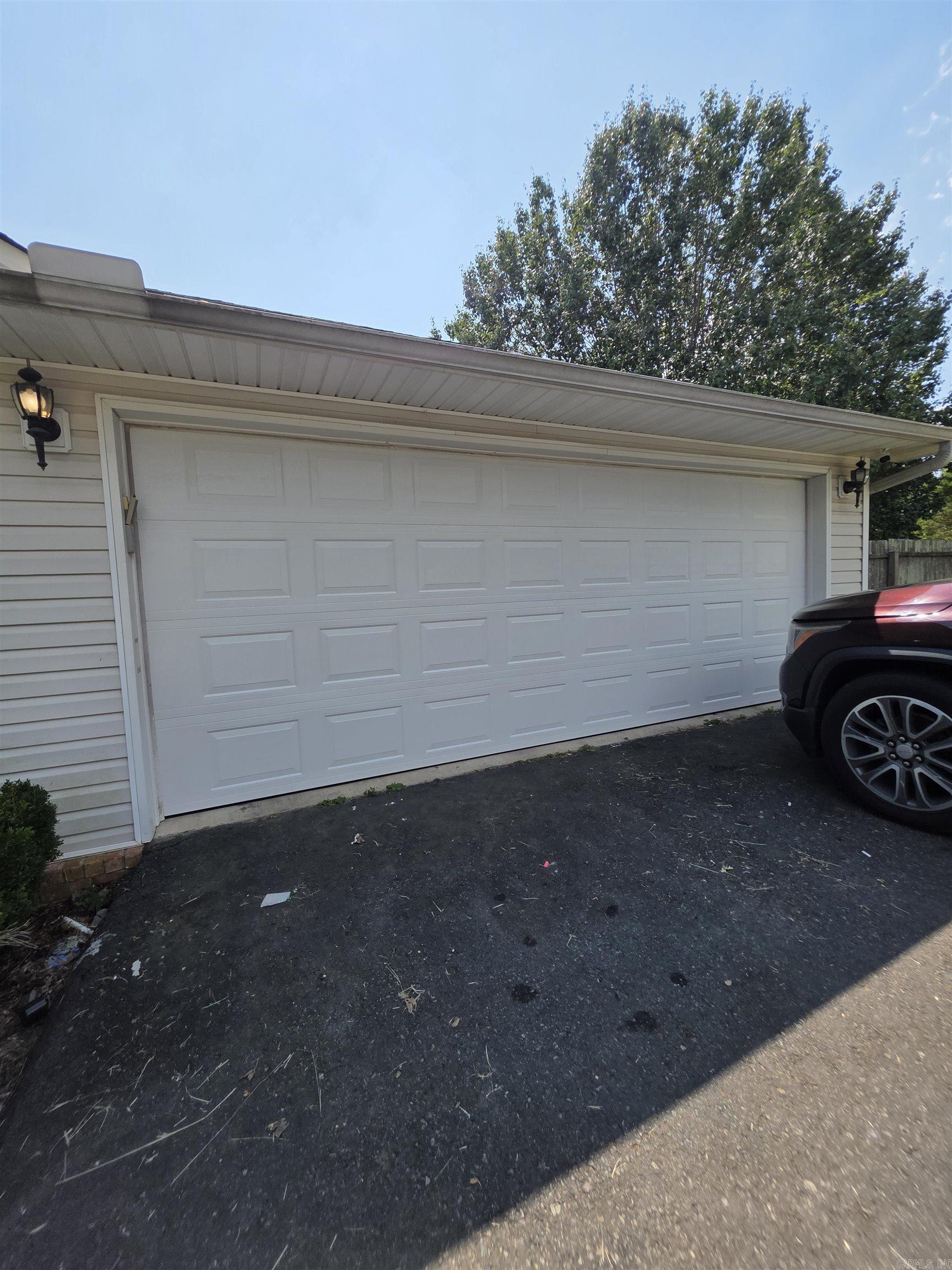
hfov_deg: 89.9
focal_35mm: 13
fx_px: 477
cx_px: 476
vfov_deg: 106.2
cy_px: 635
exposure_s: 1/1936
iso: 40
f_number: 1.9
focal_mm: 2.2
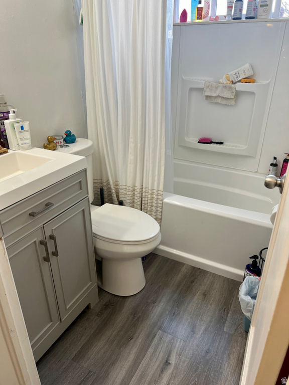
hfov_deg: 53.1
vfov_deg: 67.3
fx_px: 289
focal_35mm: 26
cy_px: 192
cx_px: 144
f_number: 1.5
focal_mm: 5.7
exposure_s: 1/120
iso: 80
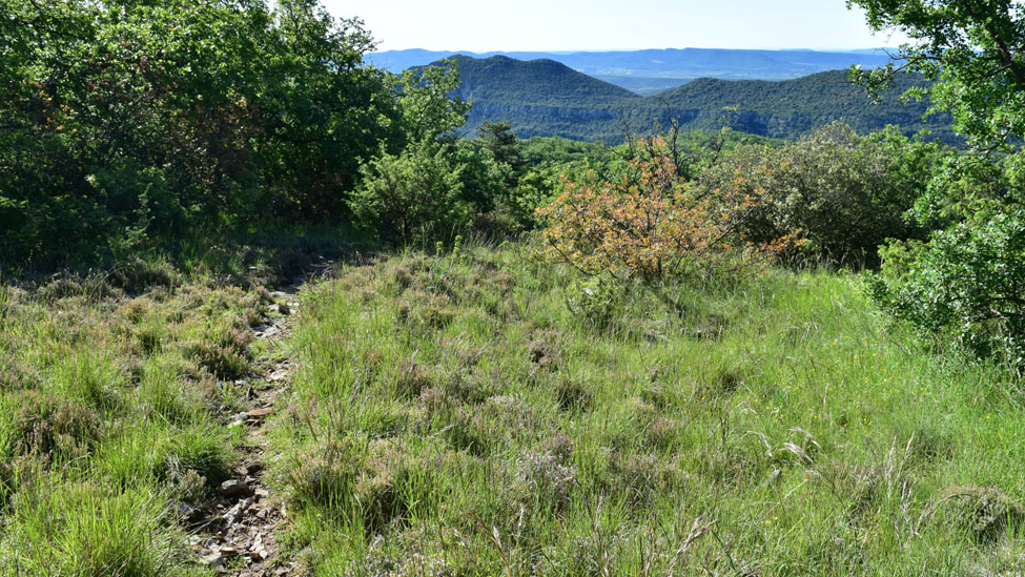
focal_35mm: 29
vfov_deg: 40.1
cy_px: 237
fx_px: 788
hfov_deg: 66.1
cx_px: 513
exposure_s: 1/400
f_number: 11
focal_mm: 18
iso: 400
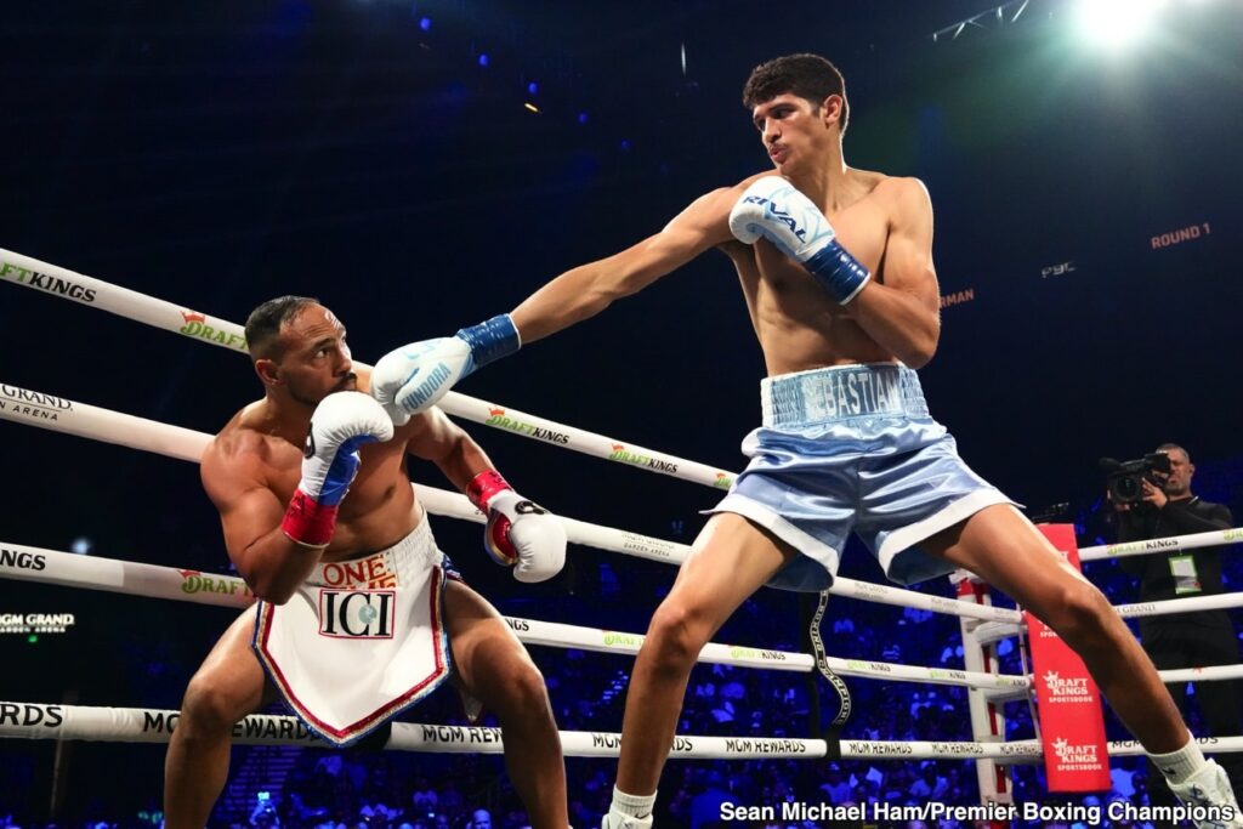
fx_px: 1001
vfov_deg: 45.0
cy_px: 414
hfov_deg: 63.7
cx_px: 622
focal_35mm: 29
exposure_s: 1/1000
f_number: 4
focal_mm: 29
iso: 10000
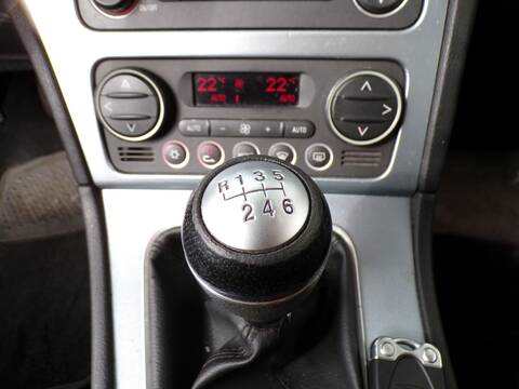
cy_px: 194
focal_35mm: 24
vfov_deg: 56.8
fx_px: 360
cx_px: 260
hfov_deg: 71.6
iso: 100
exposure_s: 1/58
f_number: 3
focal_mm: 4.3
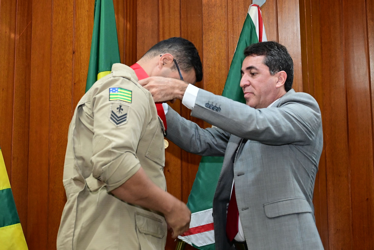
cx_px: 187
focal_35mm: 70
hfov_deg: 28.8
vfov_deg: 19.5
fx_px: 728
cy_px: 125
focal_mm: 47
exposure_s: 1/125
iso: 4000
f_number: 4.5
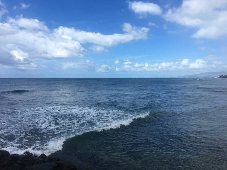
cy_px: 85
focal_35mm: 29
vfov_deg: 48.2
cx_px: 114
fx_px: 190
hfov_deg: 61.7
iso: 25
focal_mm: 4.15
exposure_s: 1/1832
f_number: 2.2
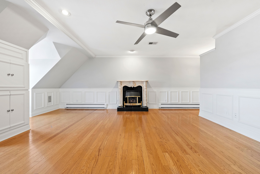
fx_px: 101
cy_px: 87
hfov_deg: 104.2
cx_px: 130
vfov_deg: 81.3
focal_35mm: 14
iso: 640
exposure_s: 1/5
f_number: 8
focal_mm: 14
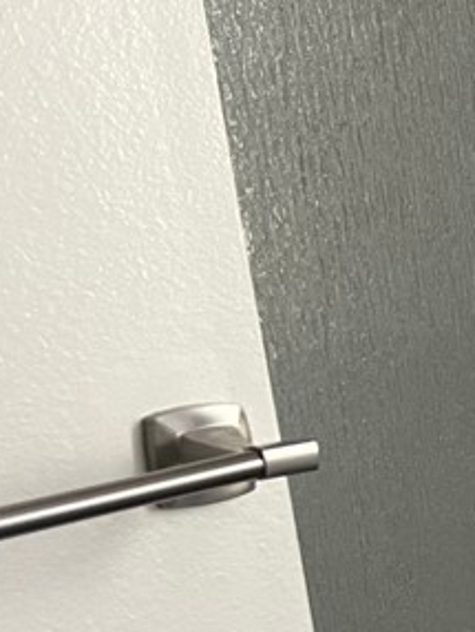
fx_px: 1699
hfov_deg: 14.2
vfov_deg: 20.4
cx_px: 837
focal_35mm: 93
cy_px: 632
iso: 125
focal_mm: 5.7
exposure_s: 1/67
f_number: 1.5
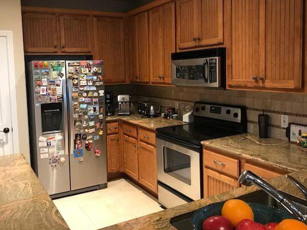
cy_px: 98
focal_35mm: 33
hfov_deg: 55.2
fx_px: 293
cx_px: 132
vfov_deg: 42.8
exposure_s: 1/15
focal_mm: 3.99
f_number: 1.8
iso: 50
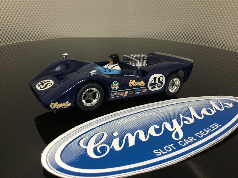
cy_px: 89
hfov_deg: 58.4
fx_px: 213
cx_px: 119
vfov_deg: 45.4
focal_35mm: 31
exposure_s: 1/30
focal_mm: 3.3
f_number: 2.4
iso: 160
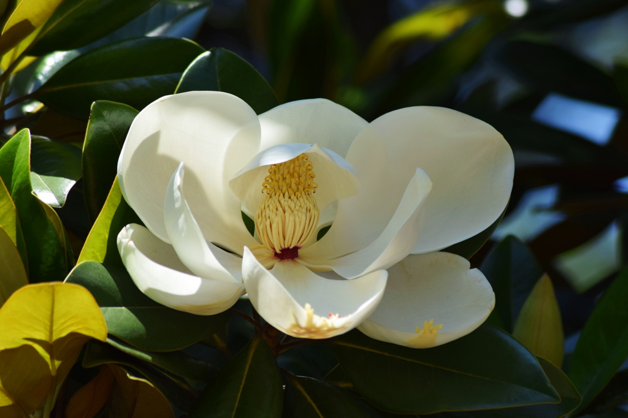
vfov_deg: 4.7
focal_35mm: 292
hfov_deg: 7.0
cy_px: 209
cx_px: 314
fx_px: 5101
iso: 200
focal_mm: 195
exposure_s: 1/640
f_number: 8
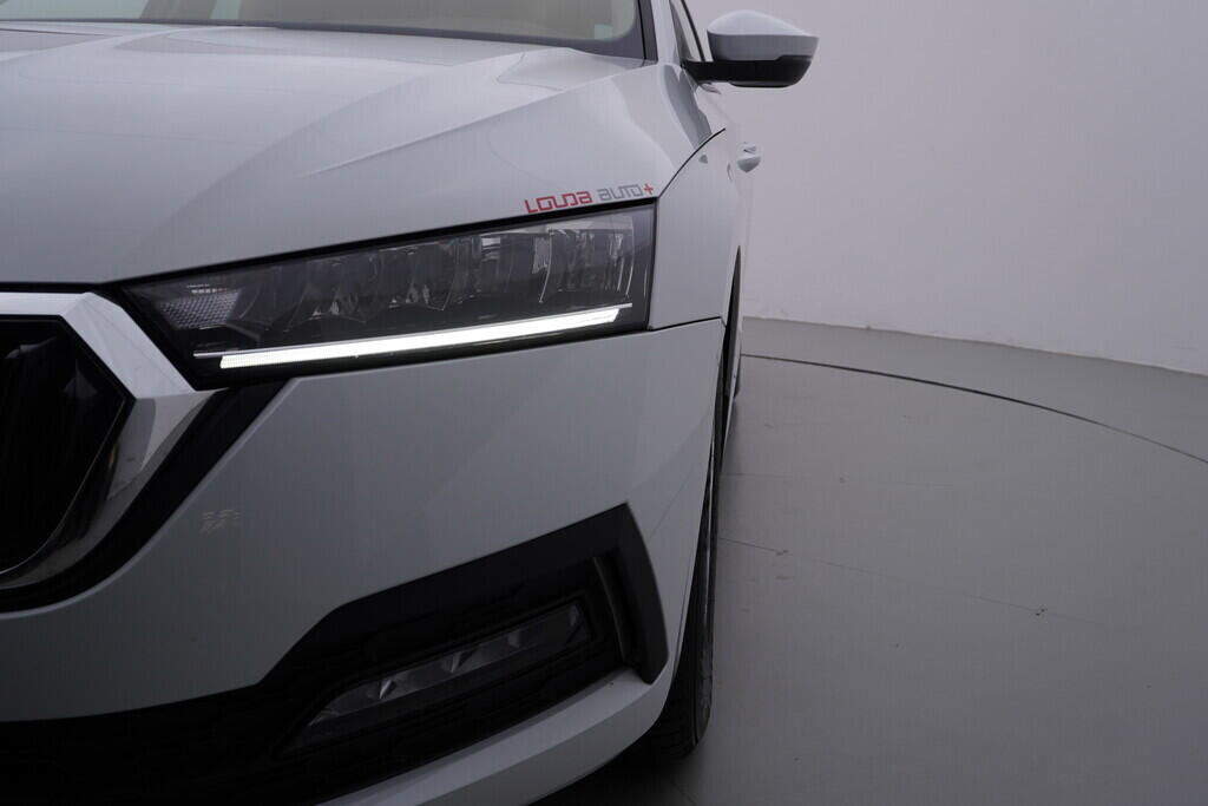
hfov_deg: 53.1
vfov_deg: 36.9
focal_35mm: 36
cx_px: 604
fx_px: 1208
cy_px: 403
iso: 125
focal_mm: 24
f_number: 5
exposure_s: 1/125
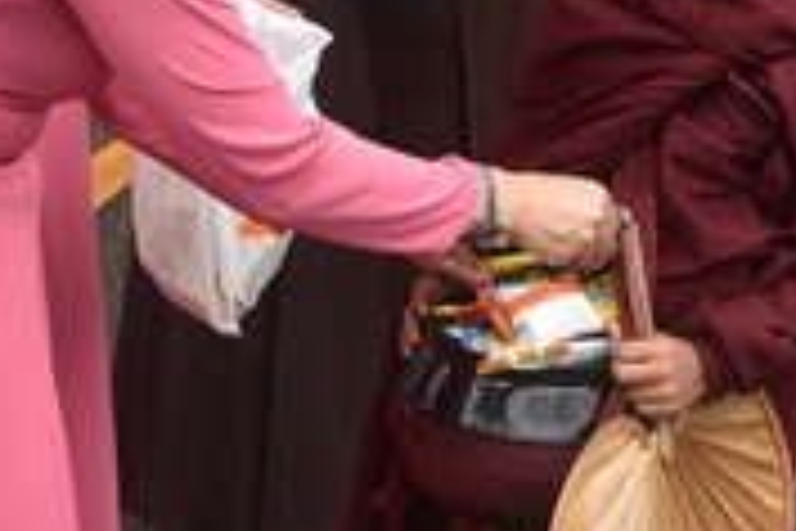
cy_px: -92
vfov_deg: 15.0
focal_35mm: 88
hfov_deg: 22.8
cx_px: 643
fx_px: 1946
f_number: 6.3
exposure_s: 1/250
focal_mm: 24
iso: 320
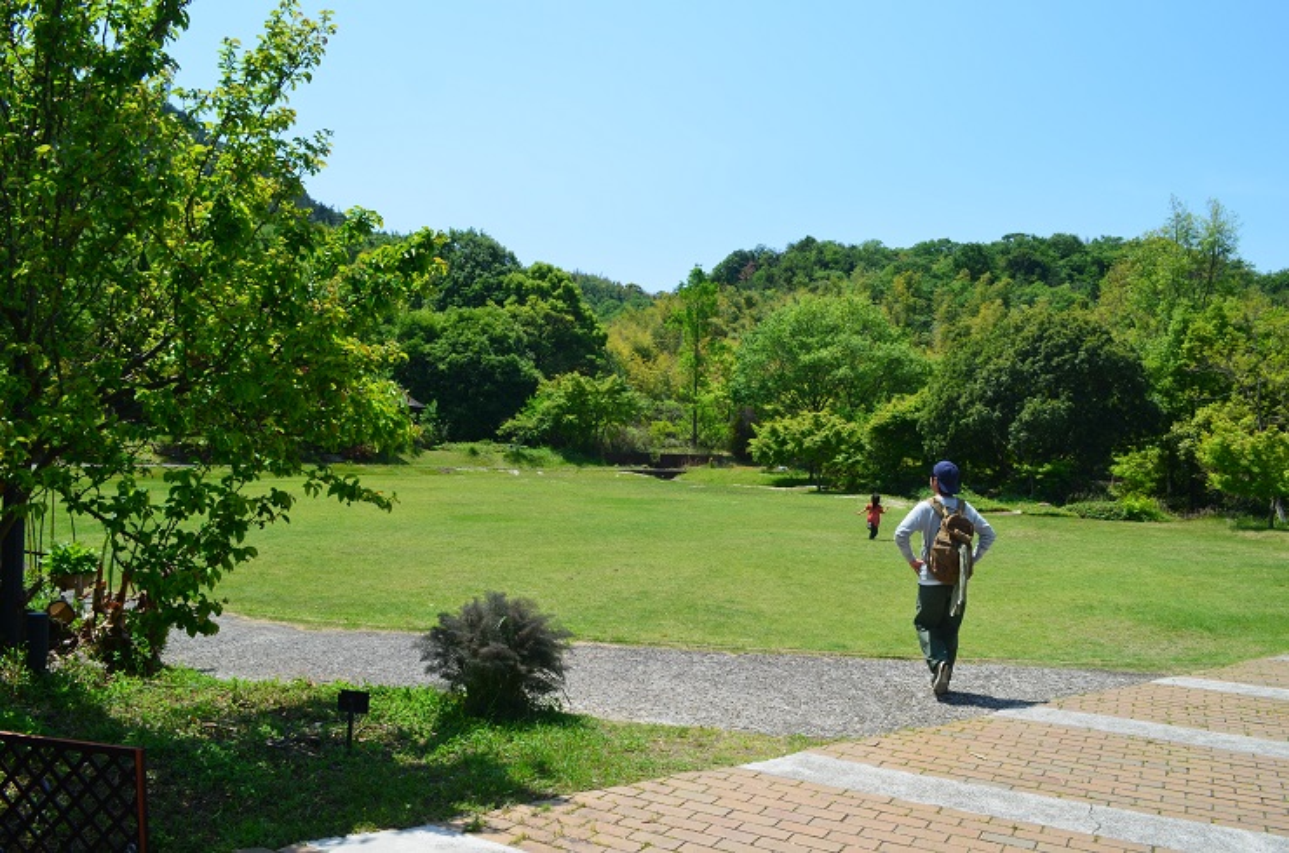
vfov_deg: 47.7
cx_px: 644
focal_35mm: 27
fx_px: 965
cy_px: 426
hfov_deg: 67.5
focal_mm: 18
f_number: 11
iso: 125
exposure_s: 1/125
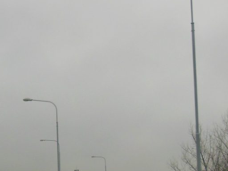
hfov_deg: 18.6
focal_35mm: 104
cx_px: 25
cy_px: 160
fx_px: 685
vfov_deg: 14.1
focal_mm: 9.3
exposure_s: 1/250
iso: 400
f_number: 4.7
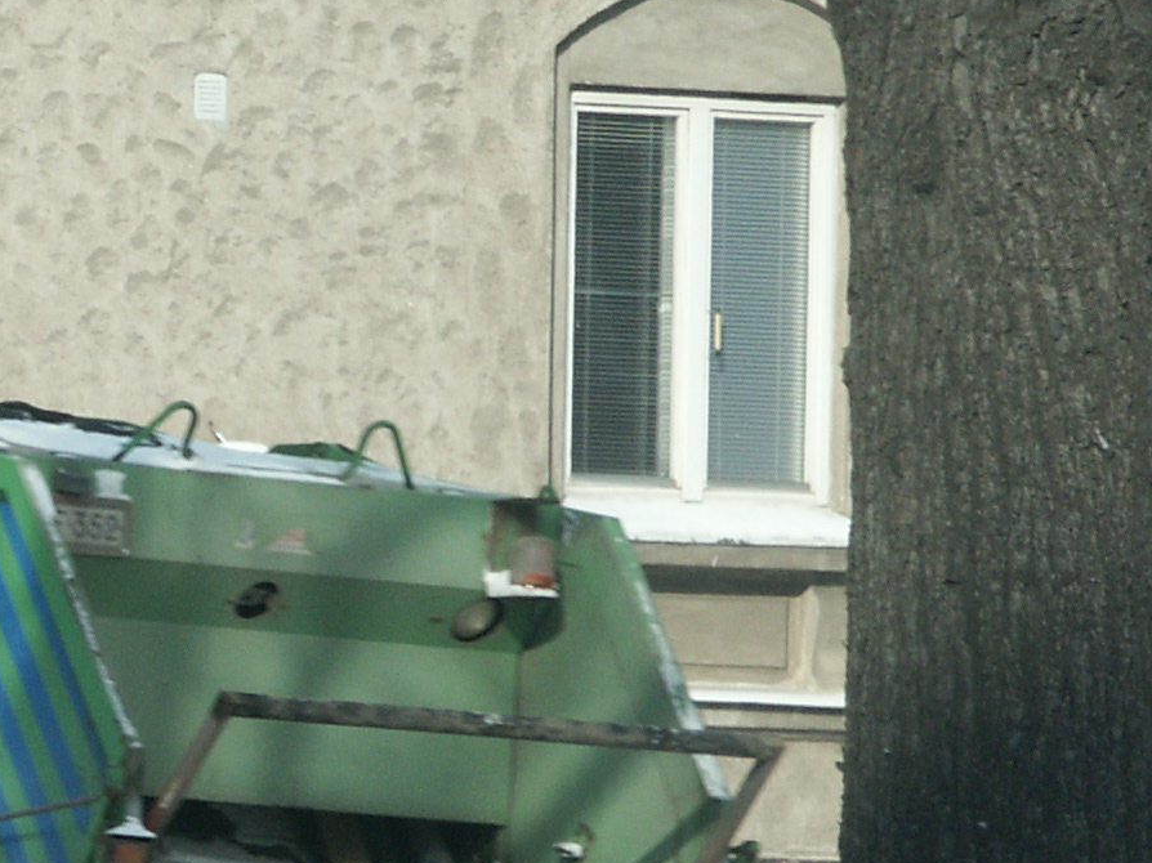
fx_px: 18964
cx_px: -394
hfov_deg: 3.5
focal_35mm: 570
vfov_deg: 2.6
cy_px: 839
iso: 100
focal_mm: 50.48
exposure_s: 1/180
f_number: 6.7
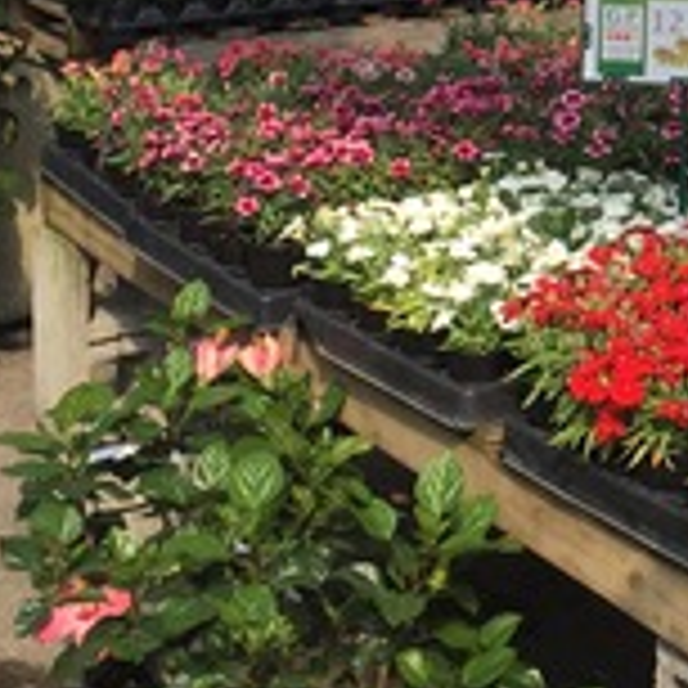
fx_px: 2406
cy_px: -130
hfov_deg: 15.6
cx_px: 868
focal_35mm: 107
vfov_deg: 15.7
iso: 25
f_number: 2.2
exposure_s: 1/1026
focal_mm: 4.15
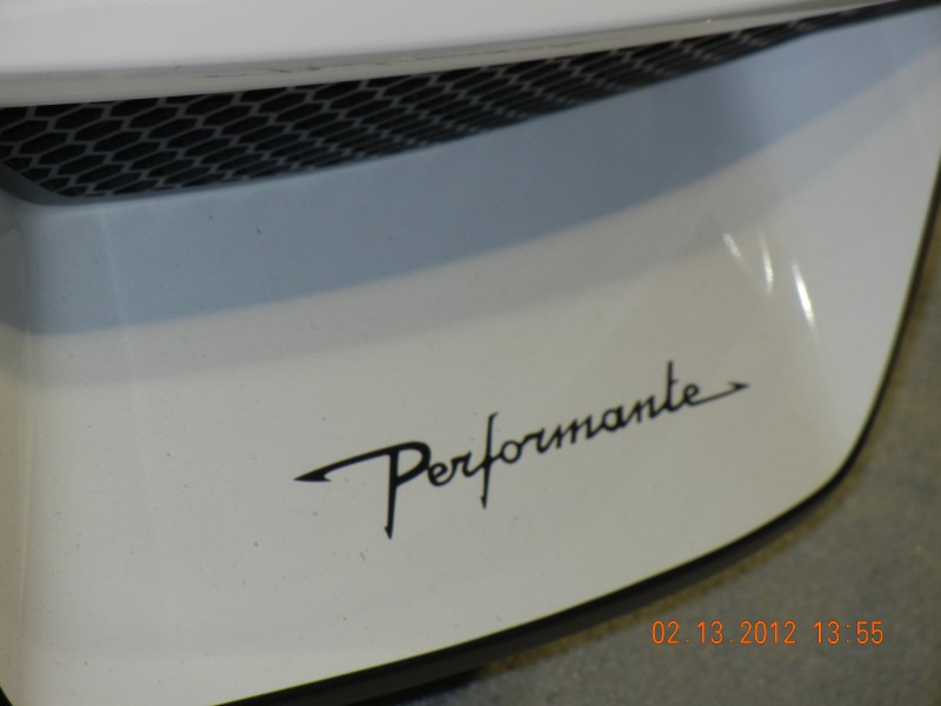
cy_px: 353
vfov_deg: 5.0
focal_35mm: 300
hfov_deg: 6.6
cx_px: 470
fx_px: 8155
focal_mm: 54
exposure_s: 1/60
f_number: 5.6
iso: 200
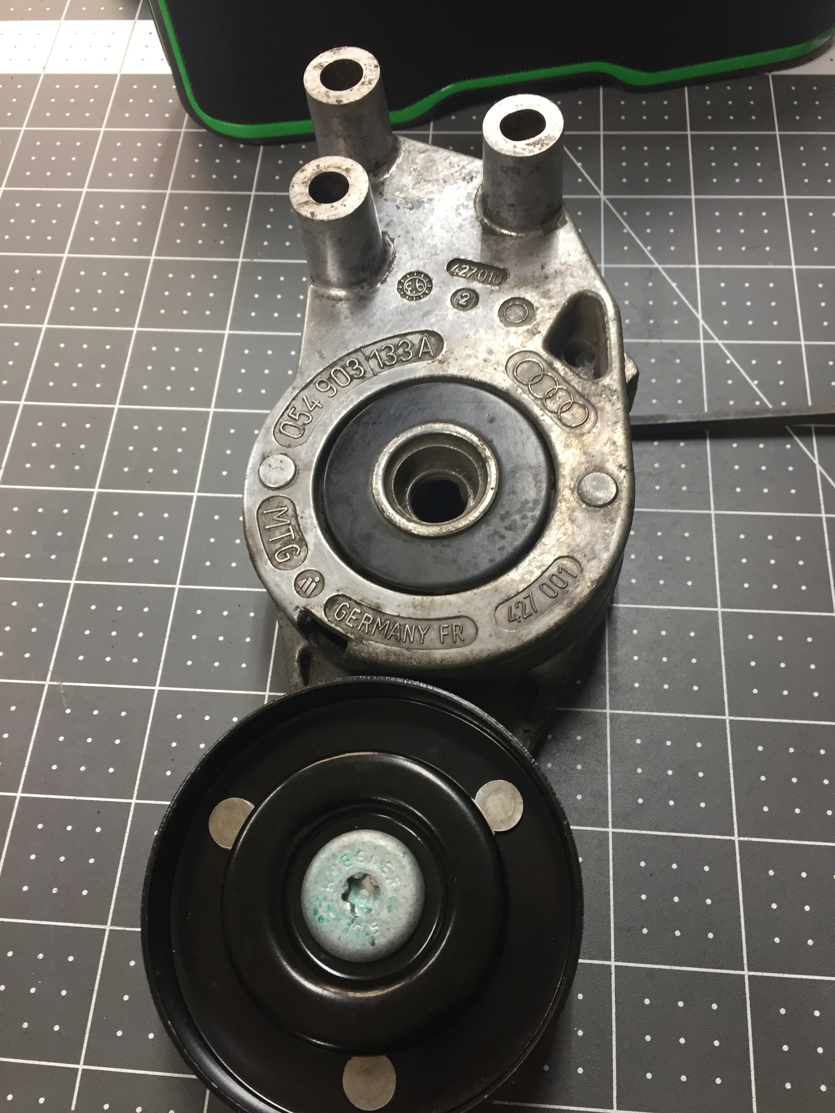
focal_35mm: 29
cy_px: 556
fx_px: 933
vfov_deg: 61.7
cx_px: 418
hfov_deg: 48.2
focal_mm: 4.15
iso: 64
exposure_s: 1/30
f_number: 2.2
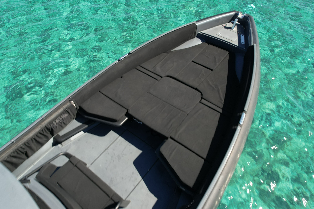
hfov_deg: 73.7
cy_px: 102
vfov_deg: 53.1
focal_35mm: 24
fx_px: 209
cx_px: 147
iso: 100
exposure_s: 1/30
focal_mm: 8.38
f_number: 2.8
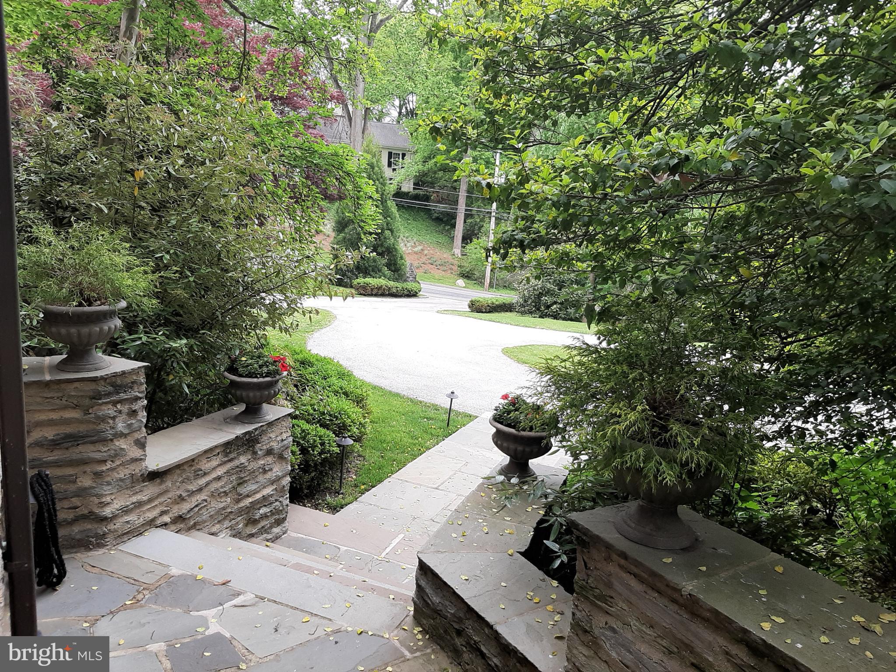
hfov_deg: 67.3
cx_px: 448
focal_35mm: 26
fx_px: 673
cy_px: 336
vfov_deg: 53.1
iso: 40
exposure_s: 1/361
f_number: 1.7
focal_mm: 3.93
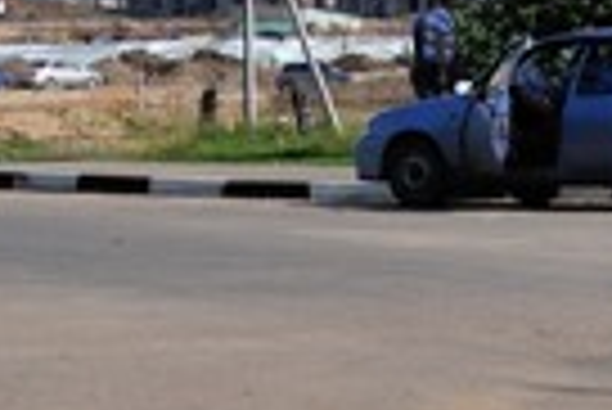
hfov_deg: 8.7
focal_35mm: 237
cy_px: -385
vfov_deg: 5.7
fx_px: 4033
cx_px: 104
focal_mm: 24
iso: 200
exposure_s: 1/800
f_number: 8
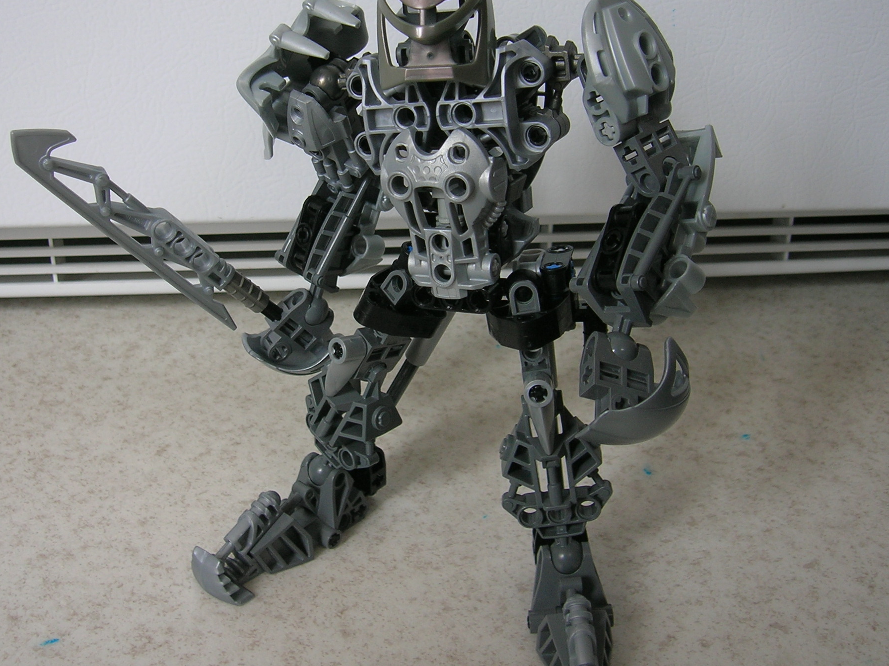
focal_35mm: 46
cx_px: 363
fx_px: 1180
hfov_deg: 41.1
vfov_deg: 31.3
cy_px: 250
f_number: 2.9
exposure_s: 1/10.2
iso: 50
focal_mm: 6
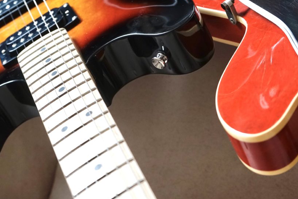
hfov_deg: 34.4
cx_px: 163
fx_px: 480
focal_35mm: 58
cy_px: 76
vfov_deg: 23.3
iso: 1250
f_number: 5.6
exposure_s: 1/60
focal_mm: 46
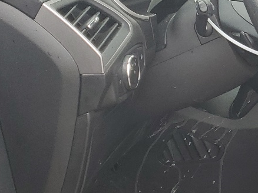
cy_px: 78
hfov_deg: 18.3
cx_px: 391
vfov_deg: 15.5
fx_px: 708
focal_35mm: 95
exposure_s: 1/323
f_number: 1.5
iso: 50
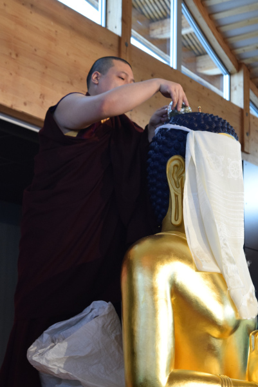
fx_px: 885
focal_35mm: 82
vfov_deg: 24.6
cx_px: 129
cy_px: 194
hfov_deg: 16.6
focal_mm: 55
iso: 1600
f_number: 5.6
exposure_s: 1/160
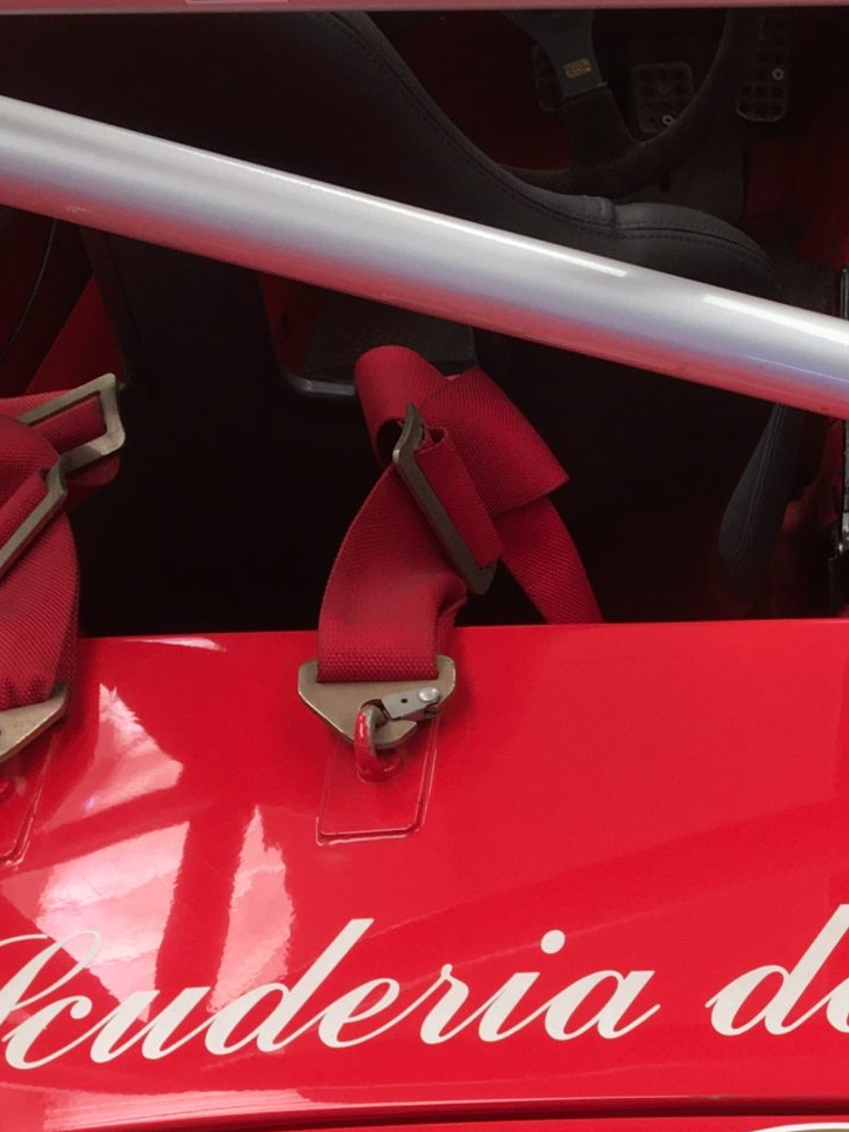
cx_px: 869
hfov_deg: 18.6
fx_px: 2518
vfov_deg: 25.0
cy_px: 850
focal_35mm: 77
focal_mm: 4.15
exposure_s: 1/100
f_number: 2.2
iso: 40
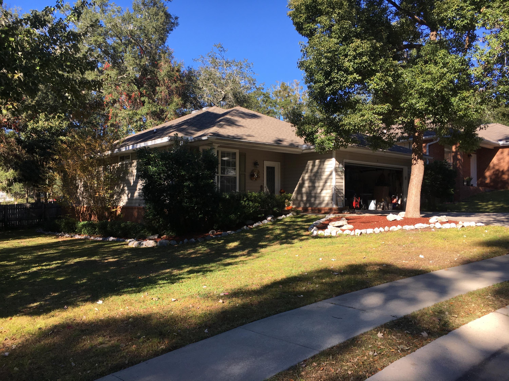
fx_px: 426
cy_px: 190
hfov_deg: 61.7
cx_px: 254
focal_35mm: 29
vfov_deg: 48.2
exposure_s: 1/630
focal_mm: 4.15
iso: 25
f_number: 2.2
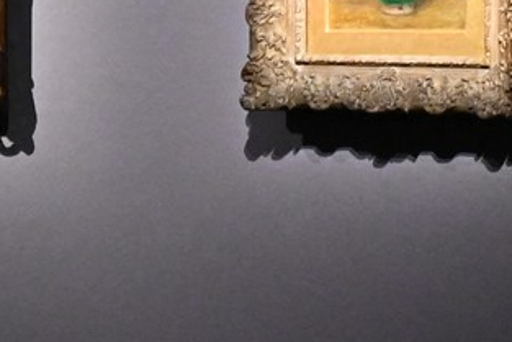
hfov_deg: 8.5
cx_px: -937
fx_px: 2945
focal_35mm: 207
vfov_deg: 6.6
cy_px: 98
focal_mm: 24
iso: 2500
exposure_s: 1/30
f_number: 4.5
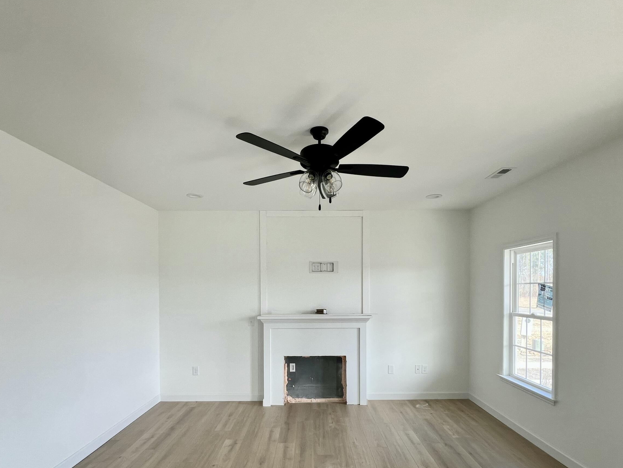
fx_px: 306
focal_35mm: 17
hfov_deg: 91.0
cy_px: 293
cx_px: 314
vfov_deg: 73.4
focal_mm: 1.57
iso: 40
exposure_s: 1/99
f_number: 1.8
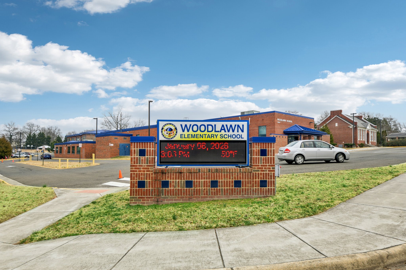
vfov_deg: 53.1
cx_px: 203
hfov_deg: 73.7
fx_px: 271
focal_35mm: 24
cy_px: 135
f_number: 8
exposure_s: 1/100
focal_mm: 24
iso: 100
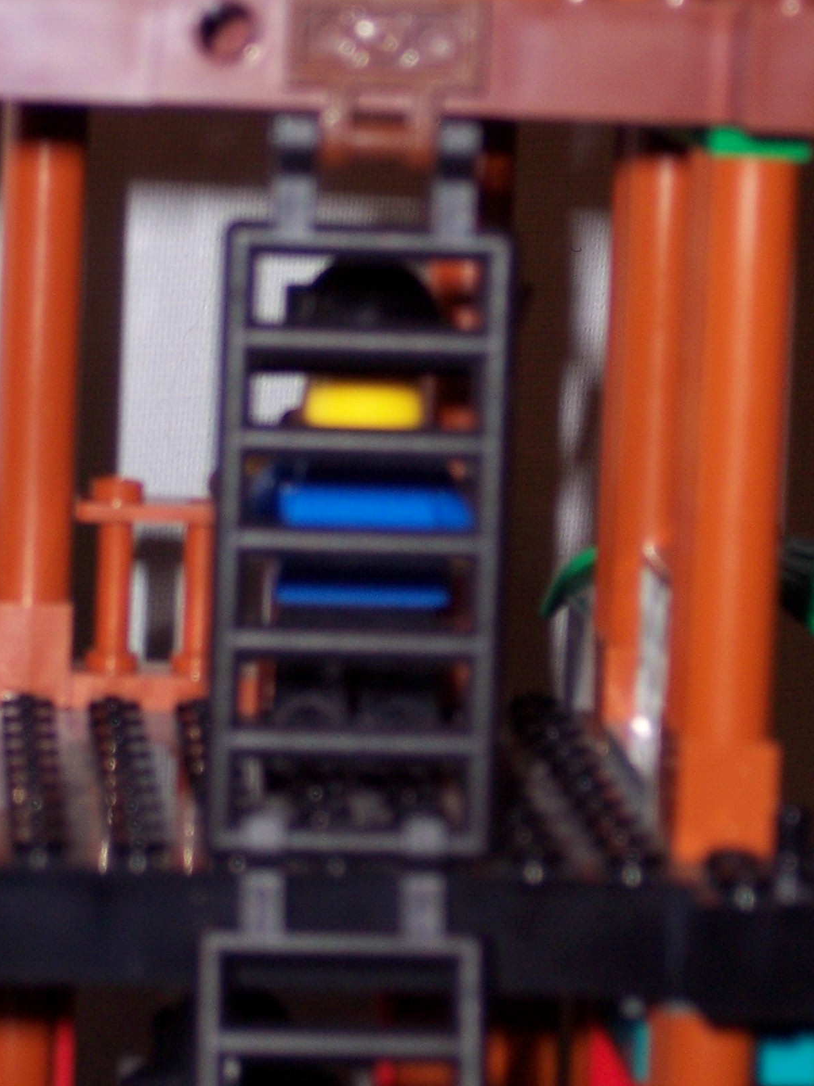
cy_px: 250
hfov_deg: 8.0
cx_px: 327
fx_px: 5802
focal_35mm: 185
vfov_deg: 10.7
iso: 100
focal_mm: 21.3
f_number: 4.8
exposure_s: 1/125
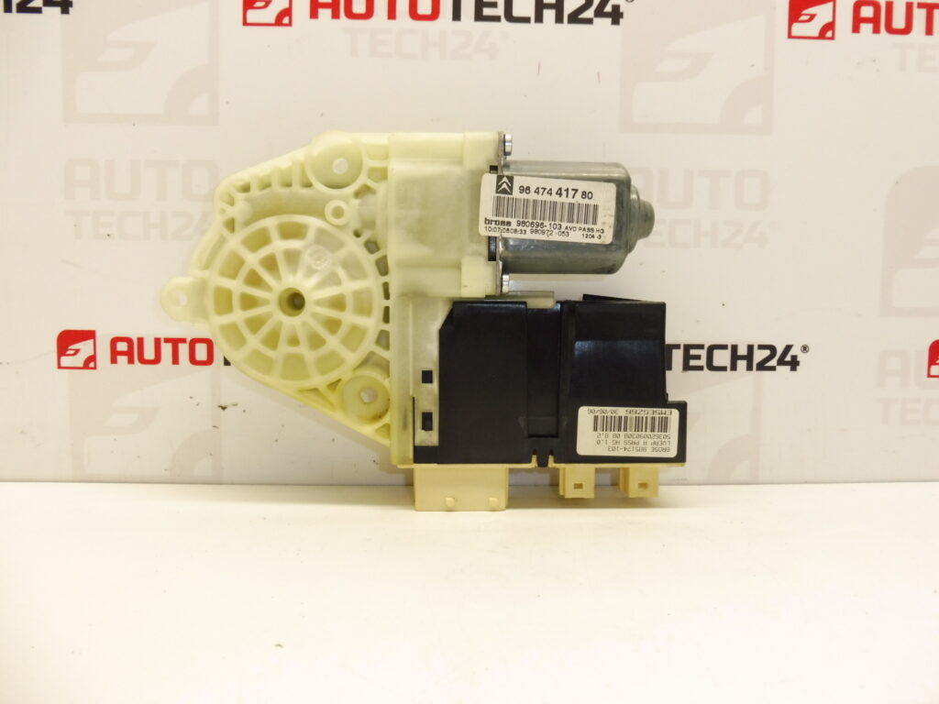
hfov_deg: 69.4
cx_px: 470
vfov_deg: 54.9
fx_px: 678
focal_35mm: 25
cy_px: 352
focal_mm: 4.4
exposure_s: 1/60
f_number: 3.5
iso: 200
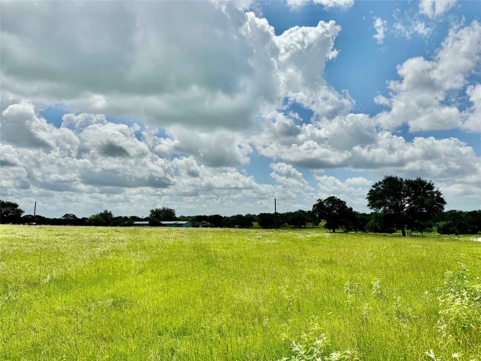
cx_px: 240
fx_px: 333
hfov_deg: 71.6
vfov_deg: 56.8
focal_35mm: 24
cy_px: 180
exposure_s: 1/12346
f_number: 1.78
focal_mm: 6.76
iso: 80
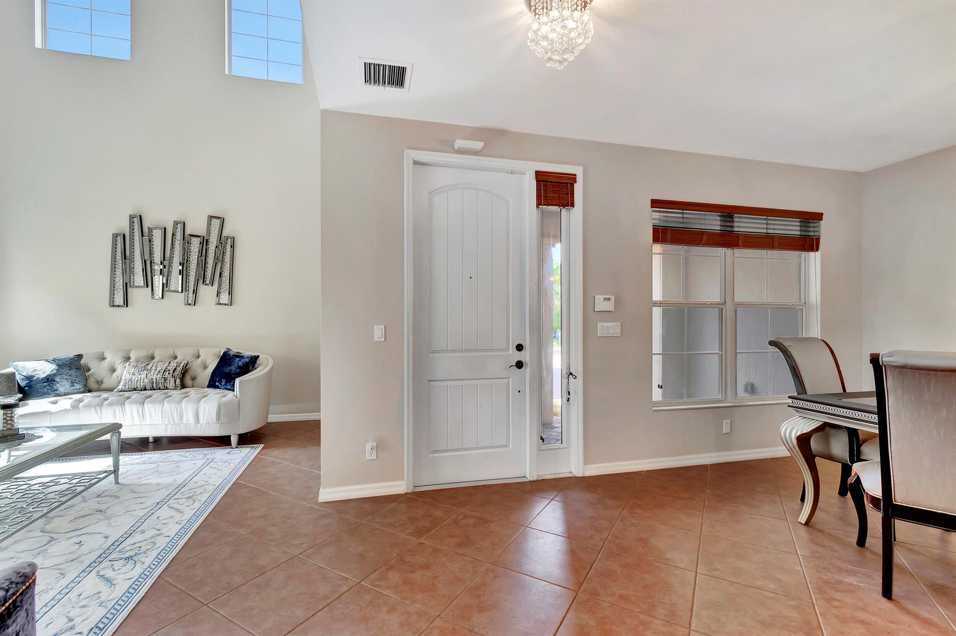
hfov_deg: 100.4
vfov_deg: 77.3
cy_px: 318
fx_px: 398
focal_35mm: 15
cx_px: 478
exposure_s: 1/15
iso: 1000
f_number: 8
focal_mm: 10
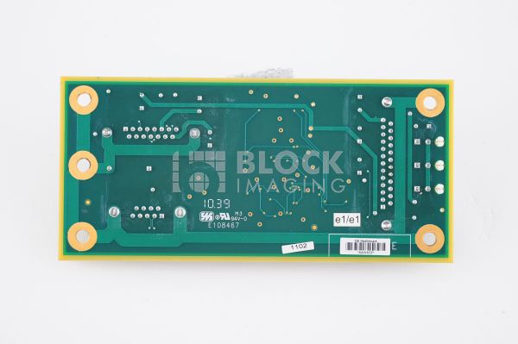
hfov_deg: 39.6
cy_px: 172
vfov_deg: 26.9
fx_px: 719
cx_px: 259
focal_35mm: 50
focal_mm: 50
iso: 1600
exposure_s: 1/125
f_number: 10
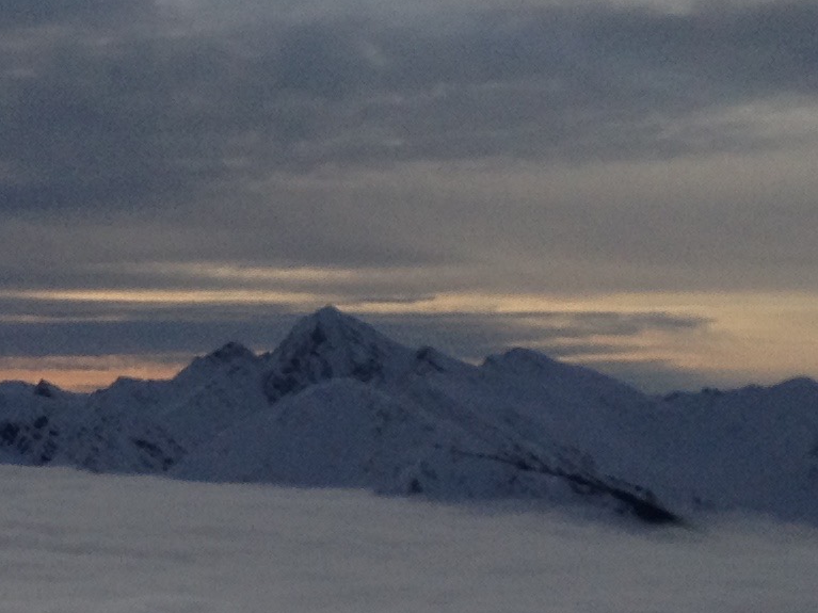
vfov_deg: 9.9
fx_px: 3520
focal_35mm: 149
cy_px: 490
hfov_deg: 13.0
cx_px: -68
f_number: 2.4
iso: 50
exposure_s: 1/5525
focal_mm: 4.28
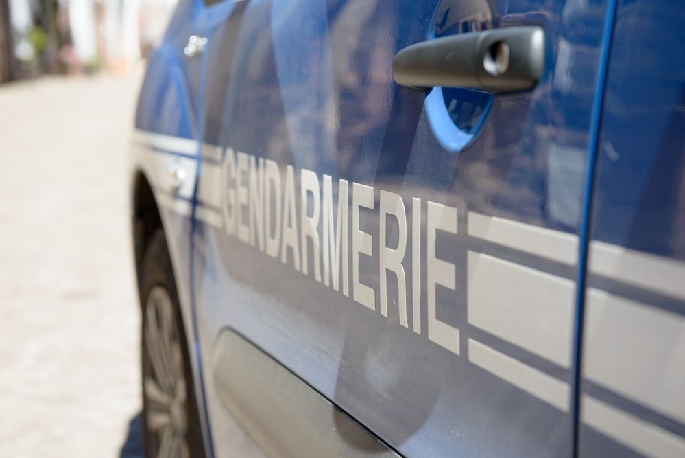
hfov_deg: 28.8
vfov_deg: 19.5
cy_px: 229
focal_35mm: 70
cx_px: 342
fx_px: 1332
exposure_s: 1/500
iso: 160
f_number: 5
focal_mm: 70
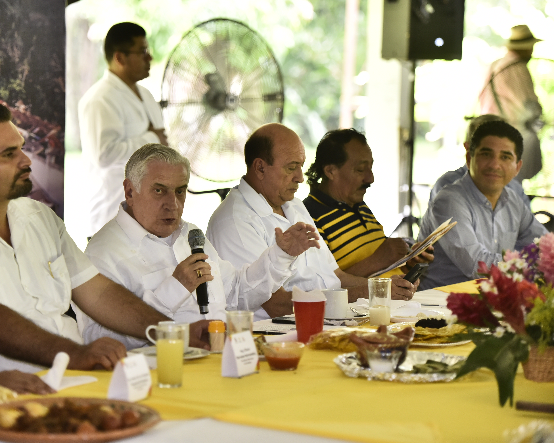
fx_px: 2148
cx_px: 227
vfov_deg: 11.8
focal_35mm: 131
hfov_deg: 14.7
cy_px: 221
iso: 1100
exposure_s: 1/60
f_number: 2.8
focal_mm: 116
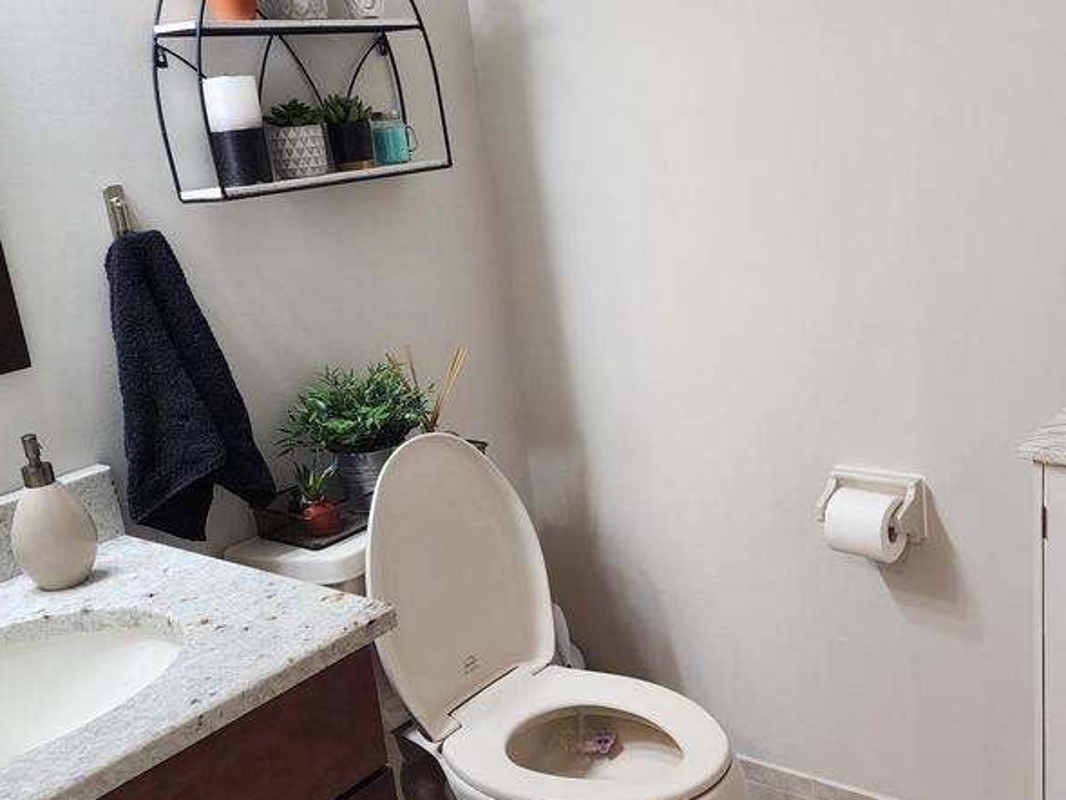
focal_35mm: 40
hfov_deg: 46.1
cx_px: 704
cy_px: 420
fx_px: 1232
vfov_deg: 36.0
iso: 250
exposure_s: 1/120
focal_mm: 6.4
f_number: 1.8
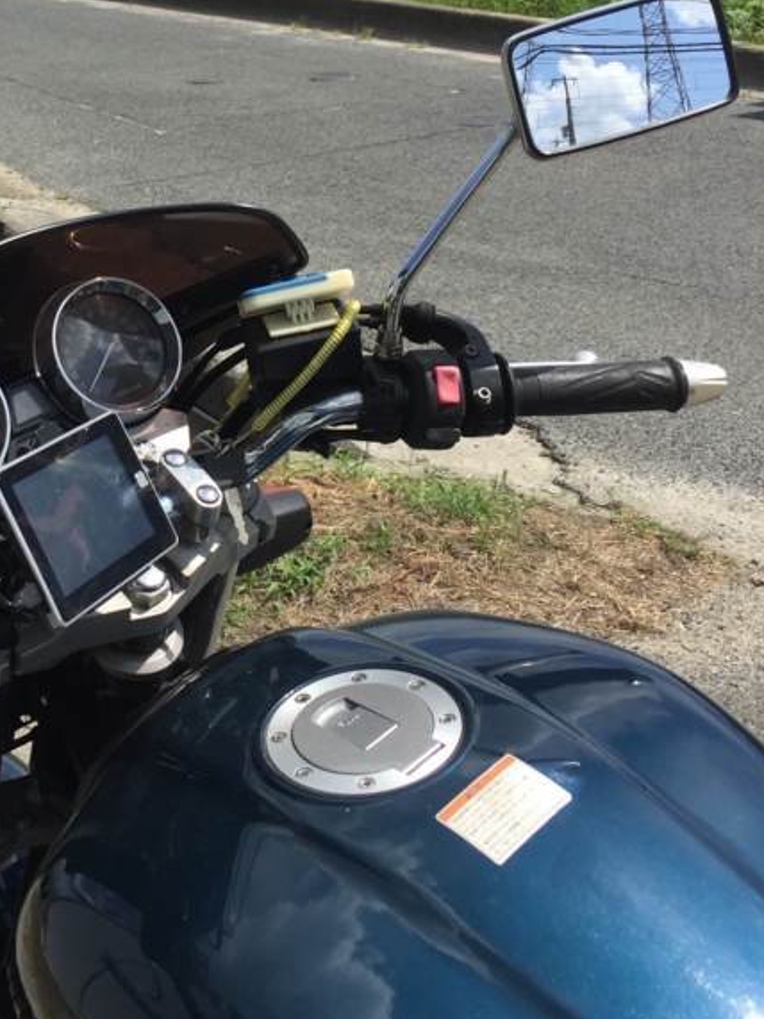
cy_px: 271
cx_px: 95
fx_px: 1531
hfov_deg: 27.2
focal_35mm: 52
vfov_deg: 36.1
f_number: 2.2
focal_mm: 4.15
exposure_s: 1/2326
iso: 32
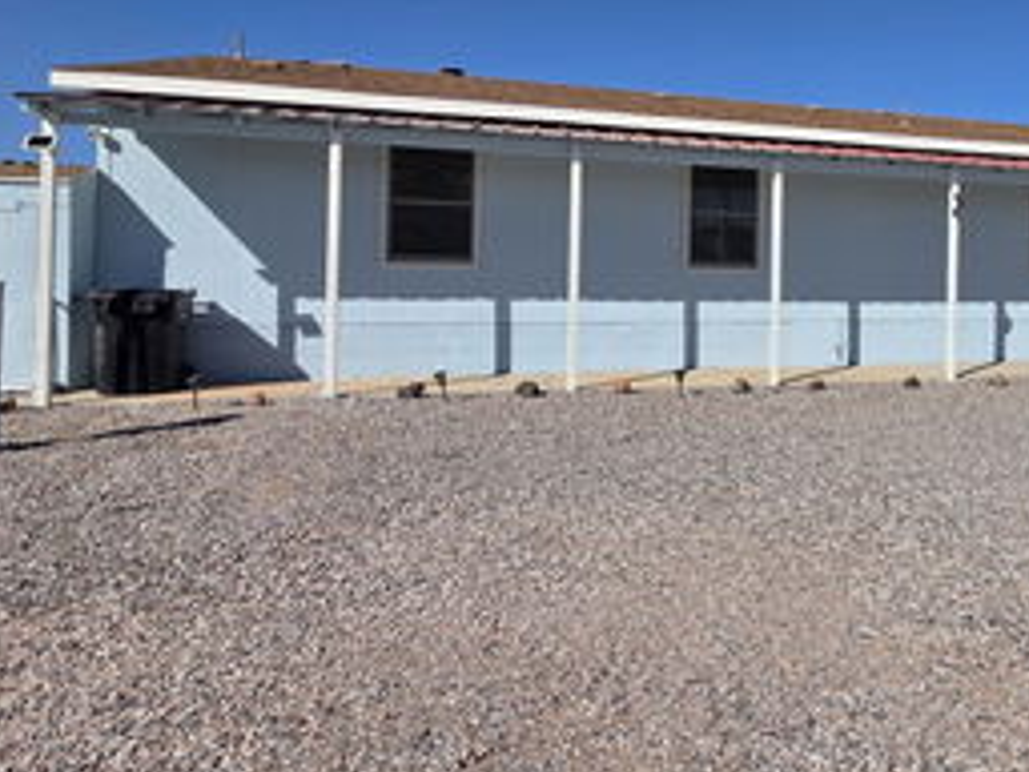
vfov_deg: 52.2
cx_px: 824
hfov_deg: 61.7
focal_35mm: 26
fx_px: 773
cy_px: 269
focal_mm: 2.2
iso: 40
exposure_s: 1/4313
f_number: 1.9
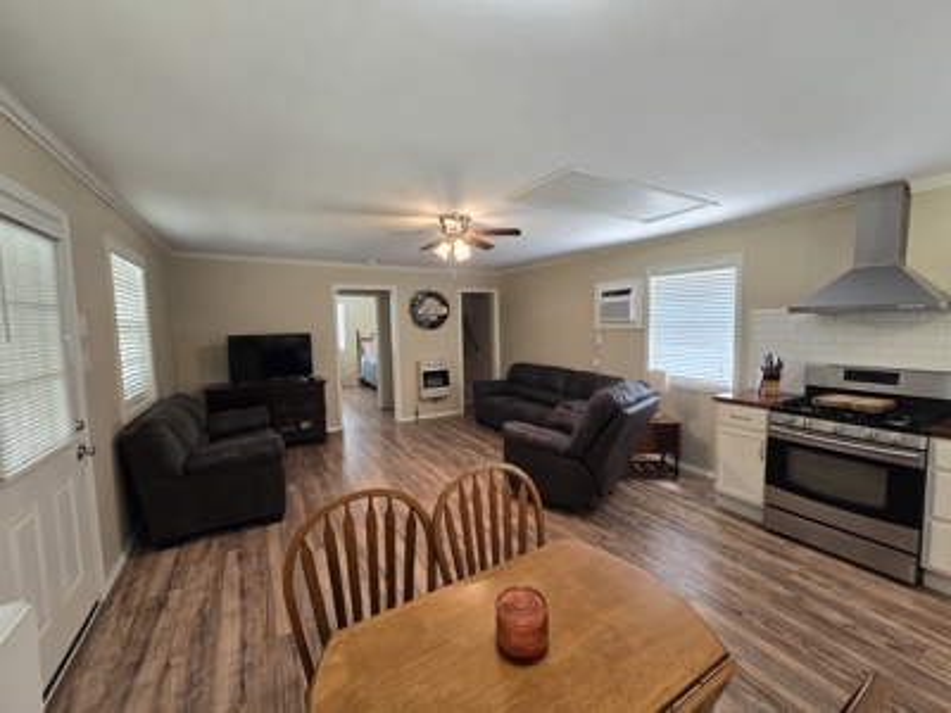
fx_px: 357
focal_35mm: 13
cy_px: 356
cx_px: 476
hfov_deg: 106.2
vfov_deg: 89.9
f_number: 2.2
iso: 200
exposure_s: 1/60
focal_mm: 2.2
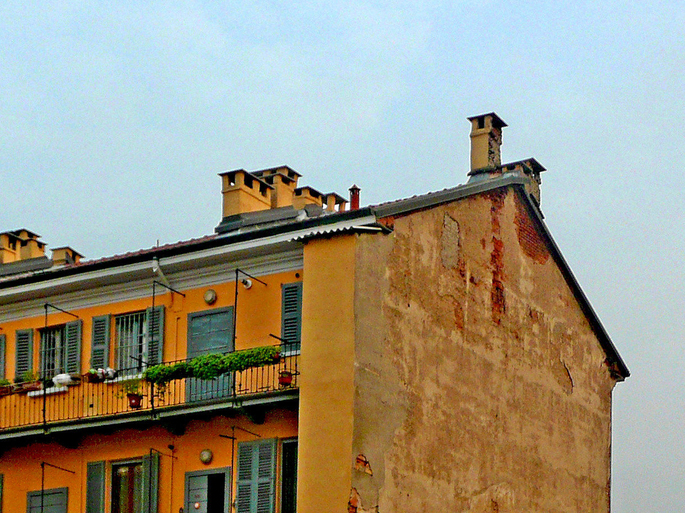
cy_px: 368
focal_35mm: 84
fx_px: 1662
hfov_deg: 23.1
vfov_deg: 17.5
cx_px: 497
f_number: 4
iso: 100
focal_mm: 7
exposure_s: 1/100
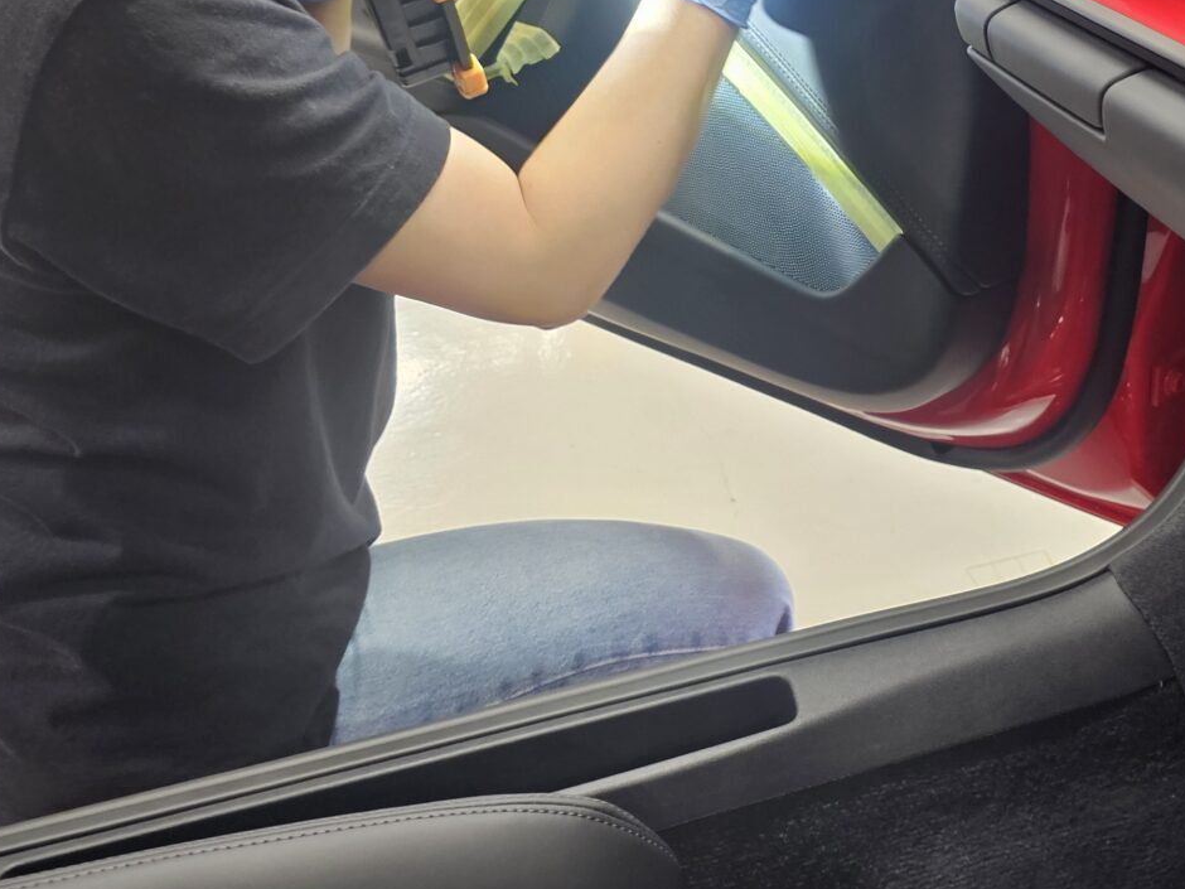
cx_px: 789
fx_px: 1609
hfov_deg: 39.9
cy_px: 190
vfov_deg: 30.2
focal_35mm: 47
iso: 250
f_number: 1.7
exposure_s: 1/66
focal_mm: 6.3
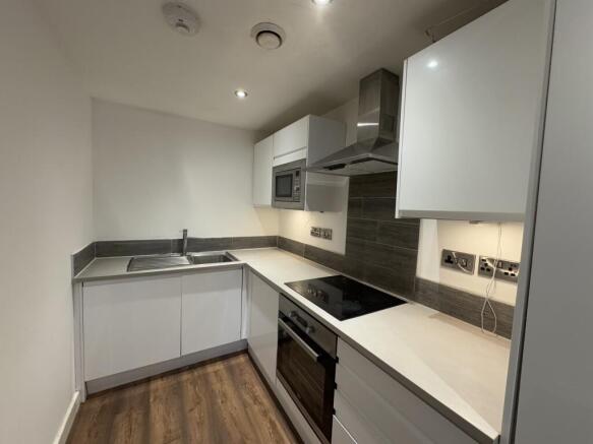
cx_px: 296
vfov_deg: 85.7
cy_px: 222
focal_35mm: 14
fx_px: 240
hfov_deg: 102.1
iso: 320
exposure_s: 1/100
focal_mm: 2.22
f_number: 2.2
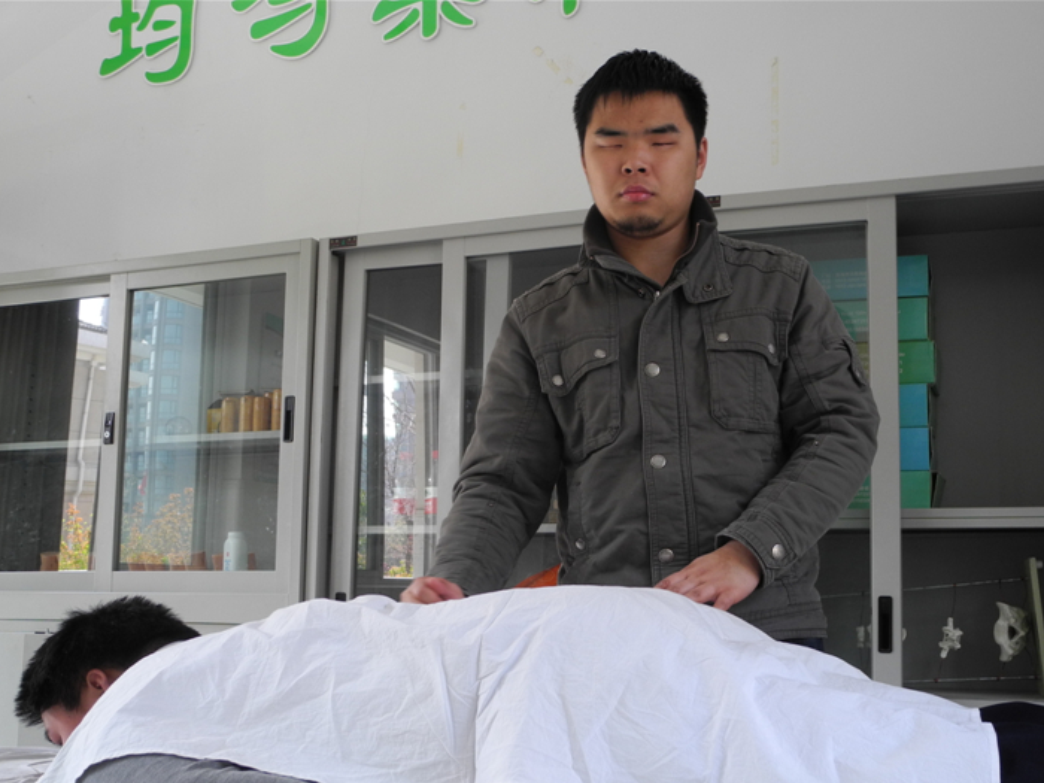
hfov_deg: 45.6
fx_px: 1237
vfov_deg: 35.1
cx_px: 600
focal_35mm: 41
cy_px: 457
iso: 100
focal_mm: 7.4
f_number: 3.2
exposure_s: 1/46.5
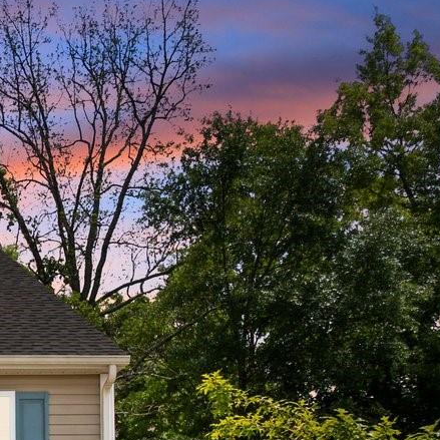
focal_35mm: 99
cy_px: 605
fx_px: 1424
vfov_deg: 16.4
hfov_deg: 15.3
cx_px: -337
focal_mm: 12.29
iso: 100
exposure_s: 1/2500
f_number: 2.8
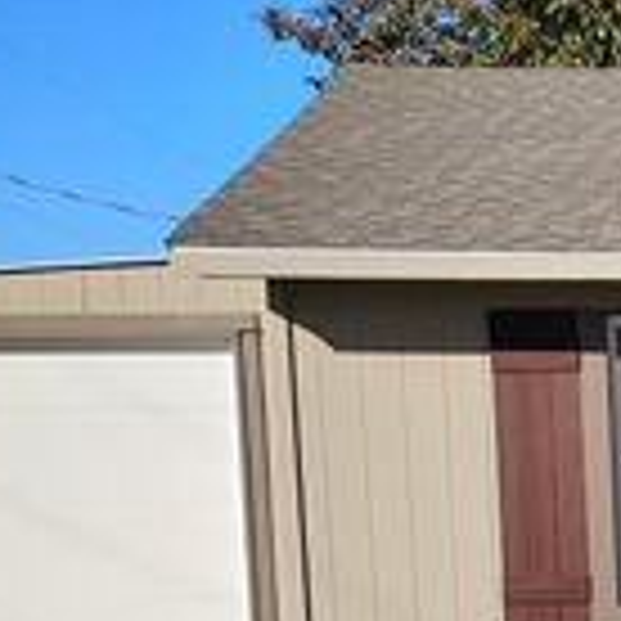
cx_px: 918
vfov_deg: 18.5
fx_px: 1827
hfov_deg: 17.4
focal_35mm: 90
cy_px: 698
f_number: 1.8
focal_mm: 4.26
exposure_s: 1/1041
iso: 100
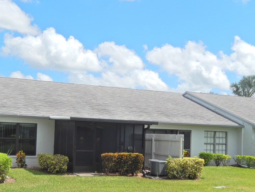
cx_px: 119
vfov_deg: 27.0
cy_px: 117
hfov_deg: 35.5
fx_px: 398
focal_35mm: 54
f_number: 4.2
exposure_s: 1/1250
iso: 125
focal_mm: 7.3
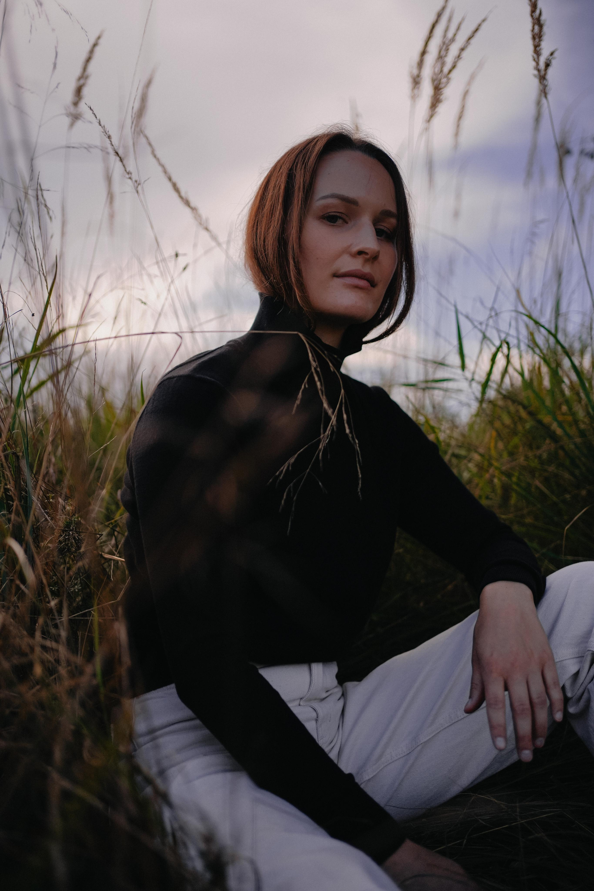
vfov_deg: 54.4
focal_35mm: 35
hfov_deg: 37.9
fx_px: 866
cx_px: 297
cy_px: 446
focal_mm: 35
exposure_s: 1/6400
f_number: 1.8
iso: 250
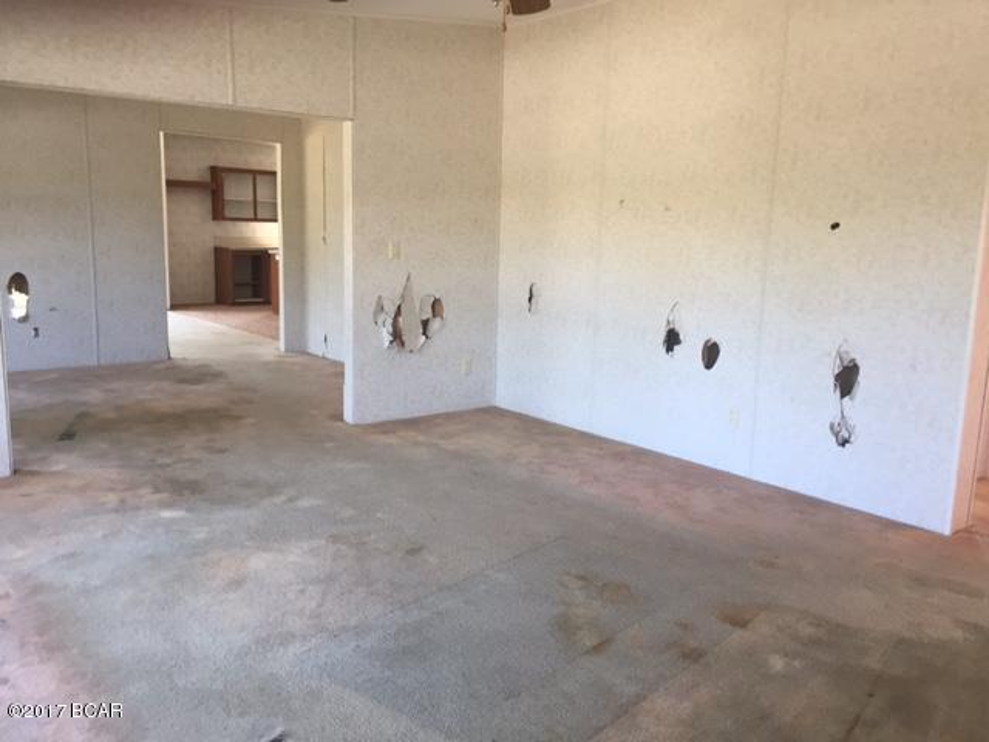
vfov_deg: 48.2
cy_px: 371
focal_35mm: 29
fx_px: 829
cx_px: 494
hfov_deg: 61.7
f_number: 2.2
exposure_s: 1/30
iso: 32
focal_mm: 4.15
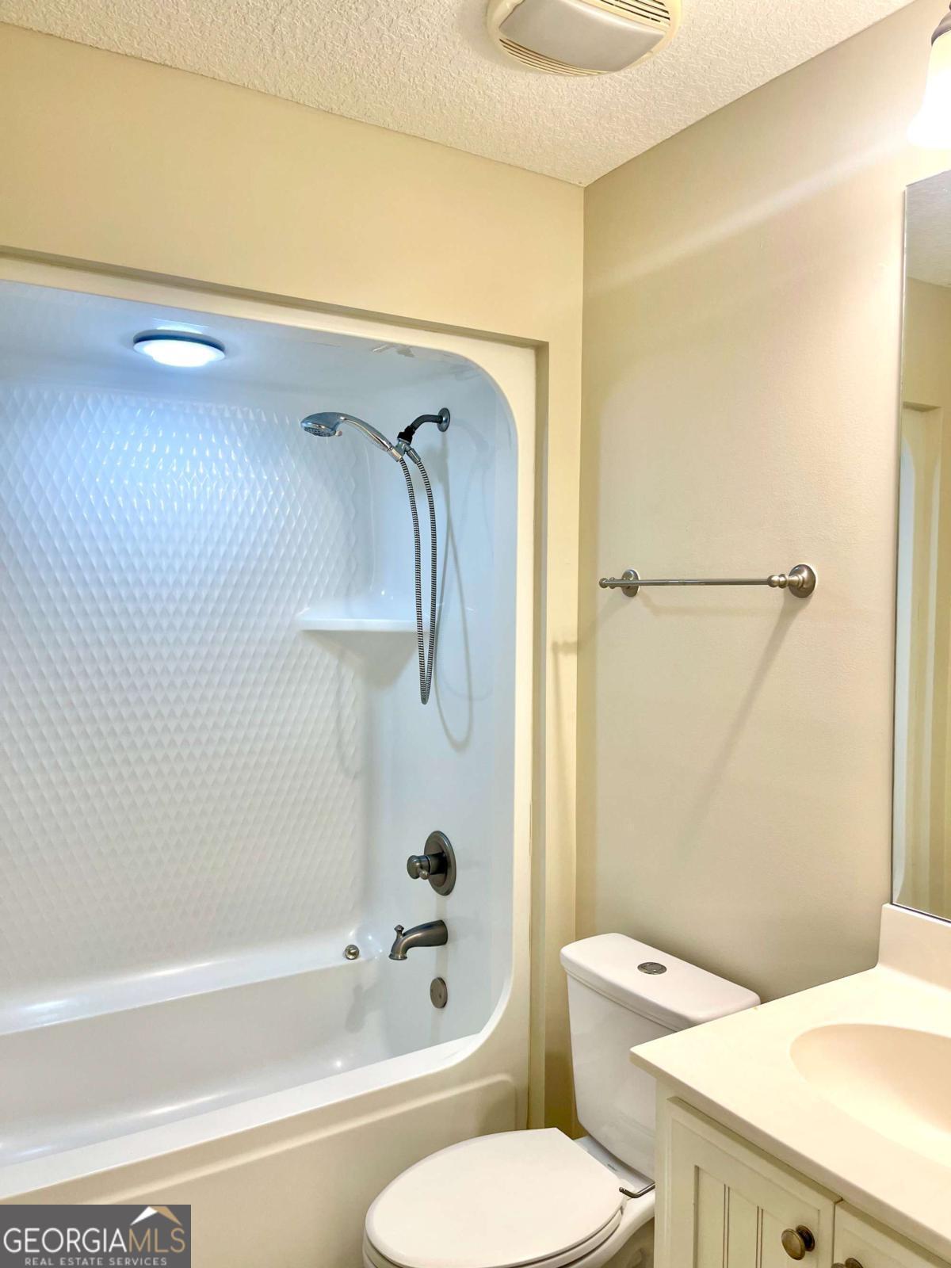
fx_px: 916
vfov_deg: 69.4
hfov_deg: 54.9
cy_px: 634
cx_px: 476
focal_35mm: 25
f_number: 1.6
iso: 64
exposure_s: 1/120
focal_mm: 5.1
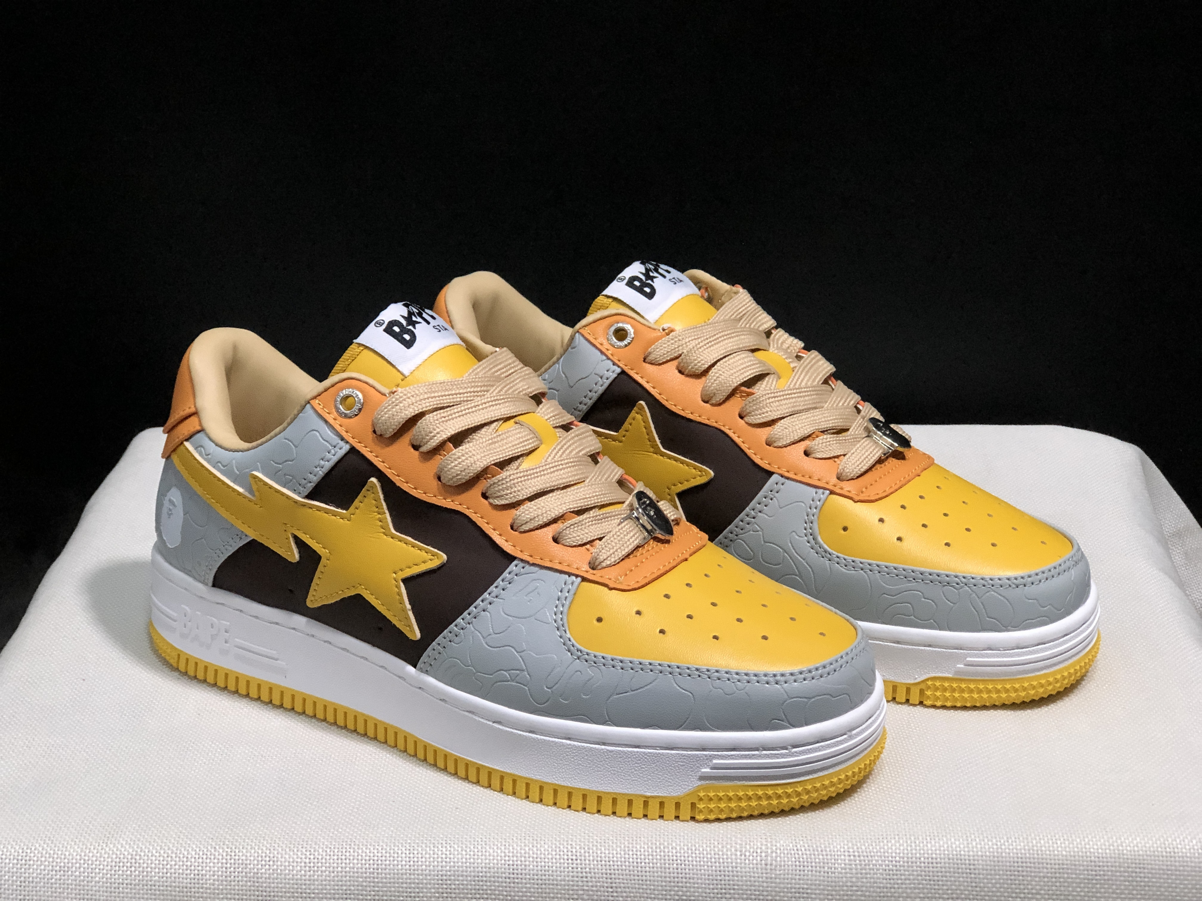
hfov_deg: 33.8
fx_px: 1979
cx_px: 601
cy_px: 450
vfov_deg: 25.7
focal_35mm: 57
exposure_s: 1/30
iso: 80
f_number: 2.8
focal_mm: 6.6
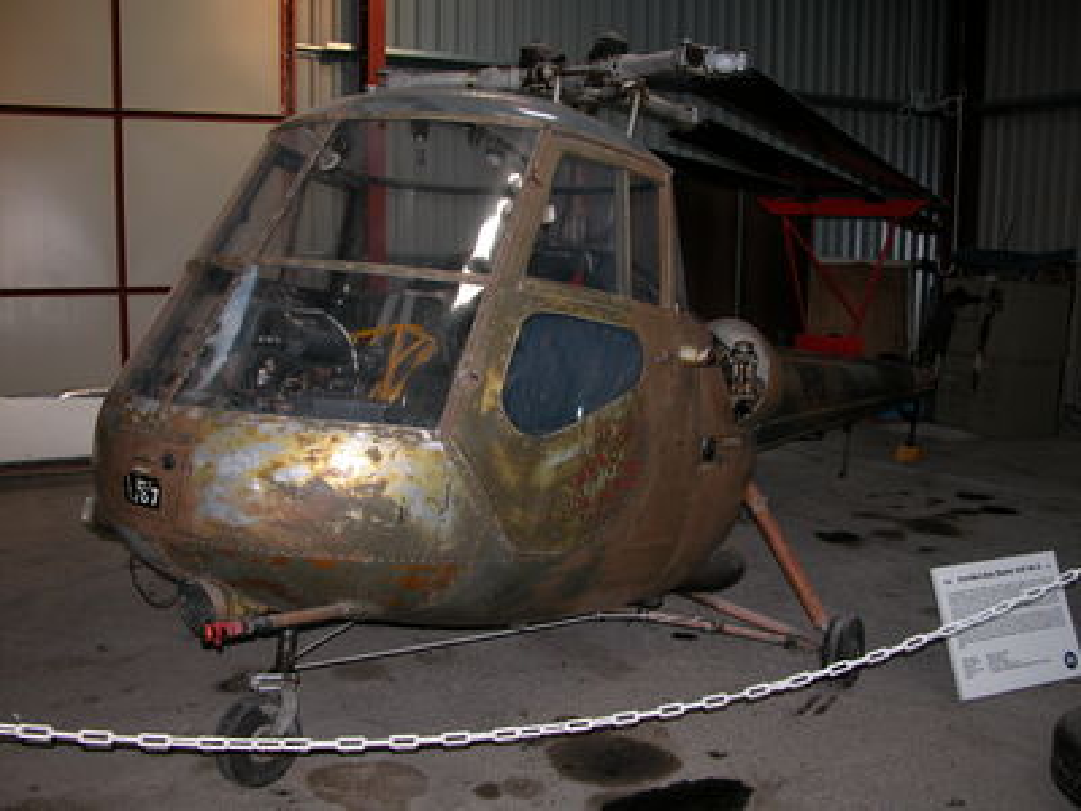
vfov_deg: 40.7
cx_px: 540
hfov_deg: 52.6
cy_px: 406
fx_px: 1093
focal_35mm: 35
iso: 100
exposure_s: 1/60
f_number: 2.8
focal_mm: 8.9
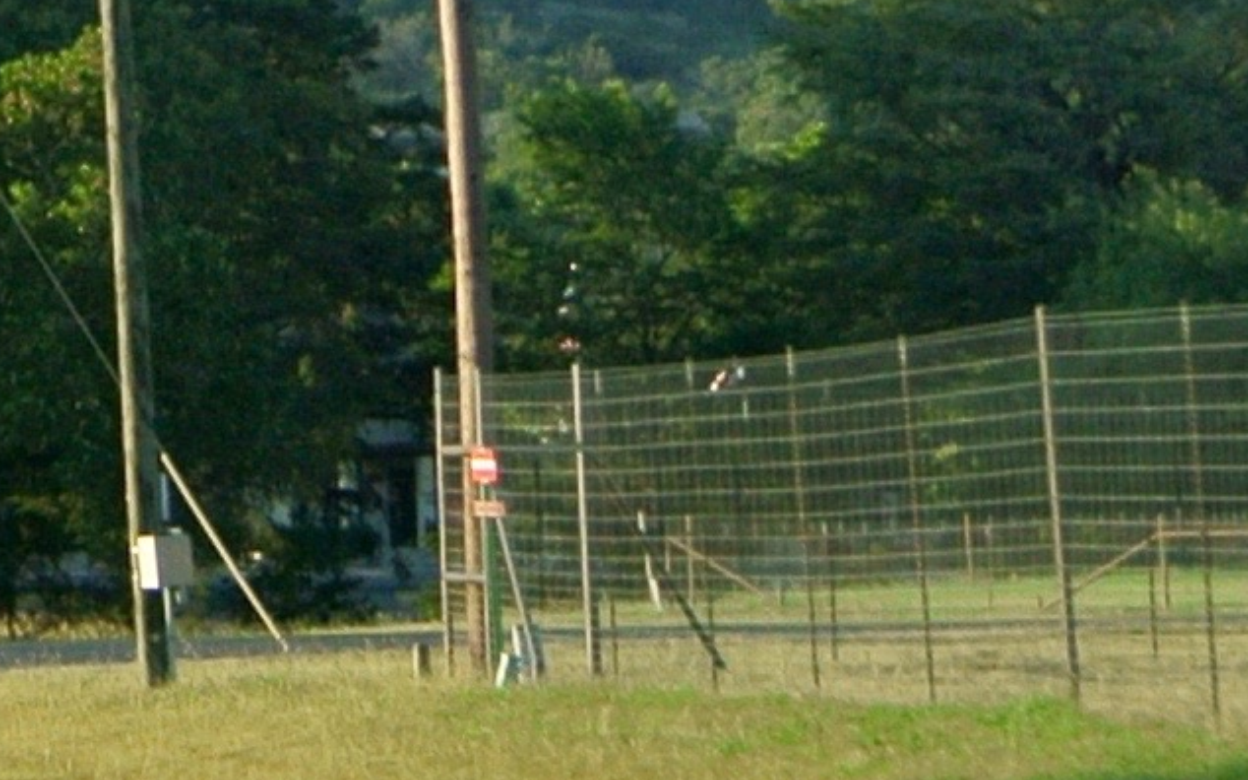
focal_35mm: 380
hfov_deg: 5.4
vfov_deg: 3.4
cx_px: -1575
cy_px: -831
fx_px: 12922
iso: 100
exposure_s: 1/160
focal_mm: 22.9
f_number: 5
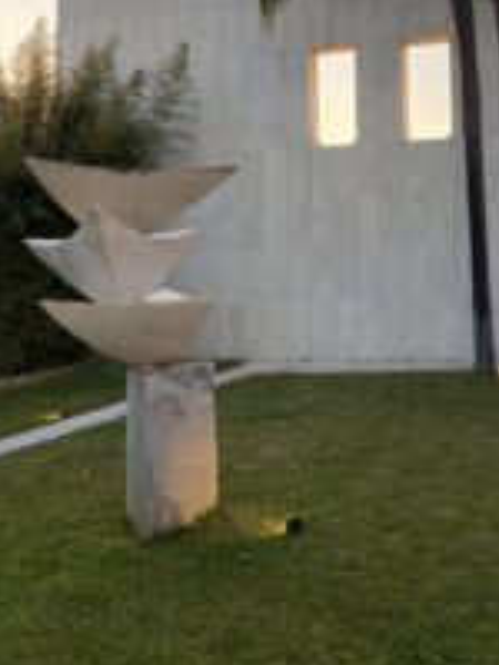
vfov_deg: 40.5
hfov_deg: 31.4
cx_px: 399
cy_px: 141
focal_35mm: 45
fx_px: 865
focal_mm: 4.25
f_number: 1.8
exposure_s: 1/313
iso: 32
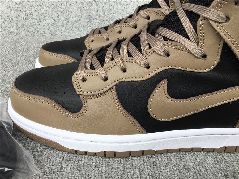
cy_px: 90
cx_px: 120
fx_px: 214
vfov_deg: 45.4
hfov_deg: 58.4
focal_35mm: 31
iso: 25
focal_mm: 3.3
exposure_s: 1/285
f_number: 2.4
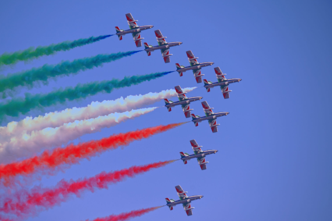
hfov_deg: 5.5
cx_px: 143
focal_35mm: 377
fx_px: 3475
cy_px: 120
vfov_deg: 3.6
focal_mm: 300
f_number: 8
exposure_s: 1/1600
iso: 320
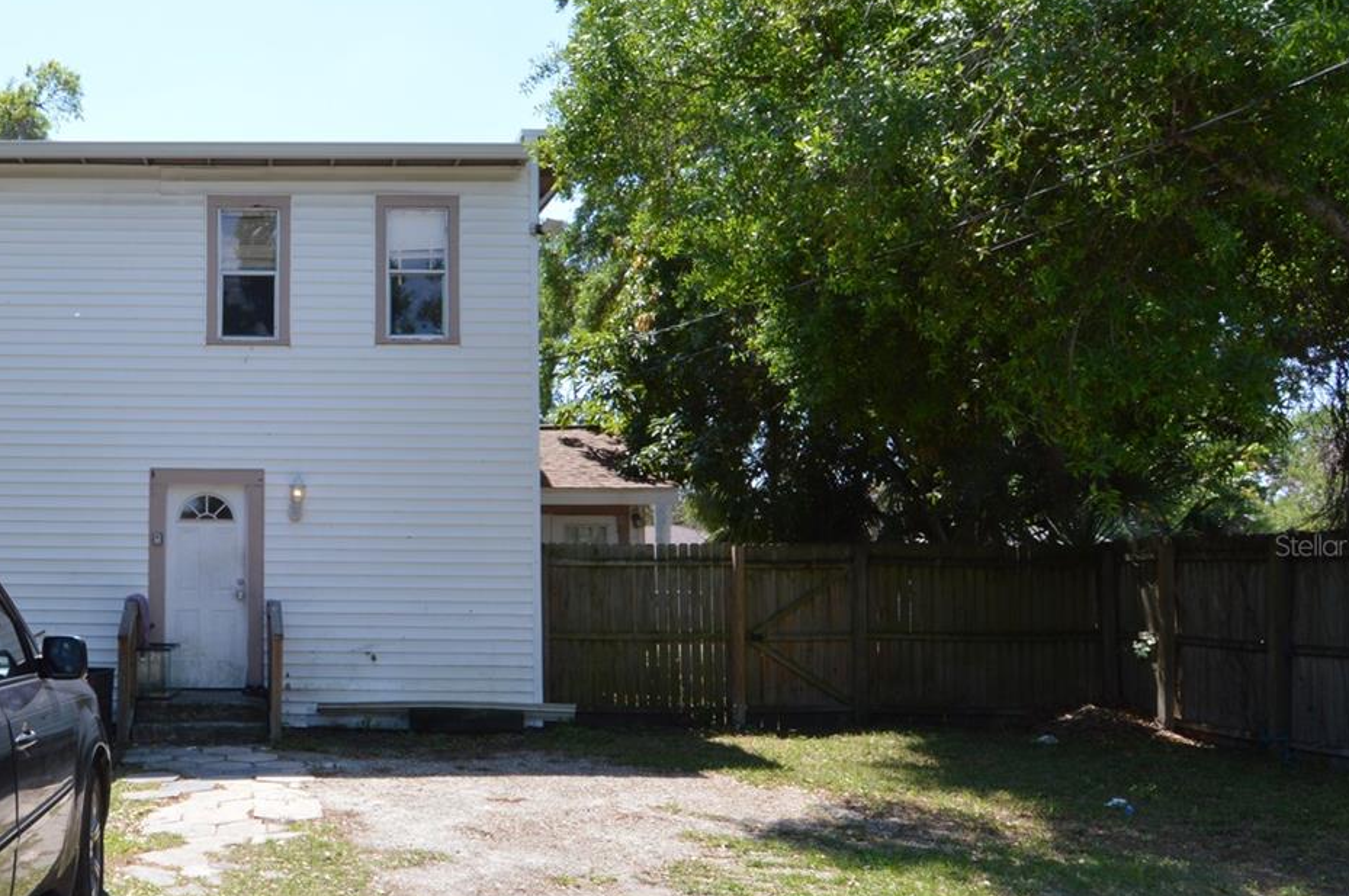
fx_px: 1160
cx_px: 243
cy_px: 545
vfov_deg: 42.0
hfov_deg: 55.4
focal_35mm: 31
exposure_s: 1/125
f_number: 11
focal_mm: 12
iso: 200
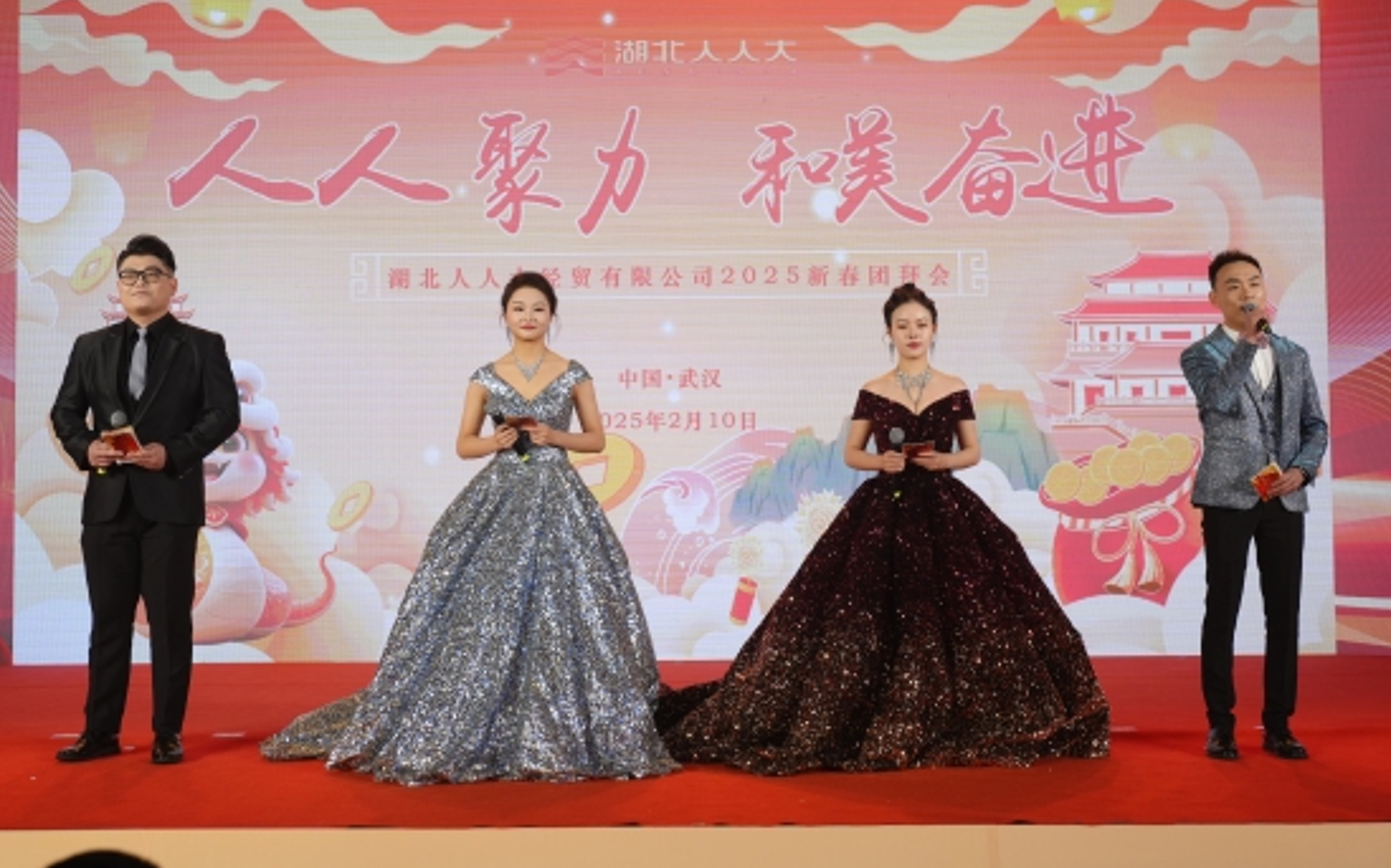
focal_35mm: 49
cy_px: 369
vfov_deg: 26.3
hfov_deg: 41.1
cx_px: 674
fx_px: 1857
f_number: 3.5
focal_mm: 44
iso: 640
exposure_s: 1/200
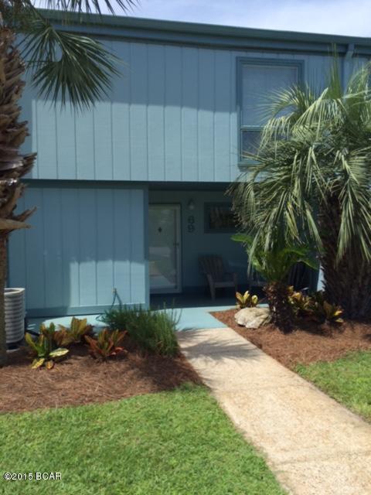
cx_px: 186
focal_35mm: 29
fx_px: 414
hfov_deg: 48.2
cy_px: 248
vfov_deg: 61.7
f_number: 2.2
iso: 32
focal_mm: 4.15
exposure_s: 1/1953
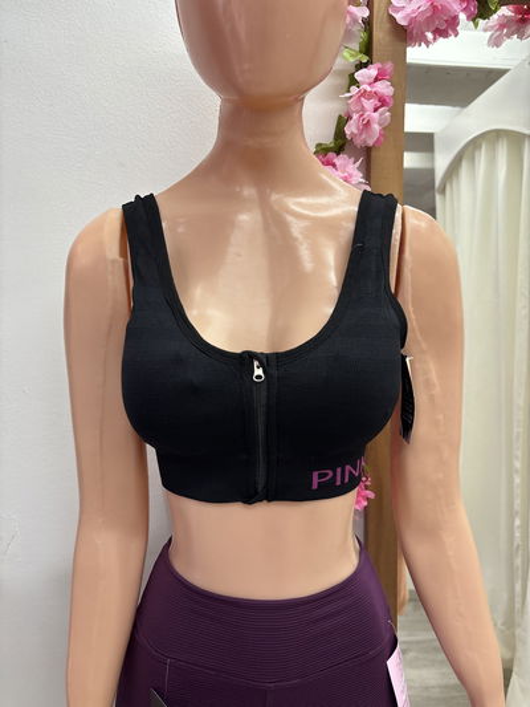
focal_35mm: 26
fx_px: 531
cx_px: 265
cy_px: 354
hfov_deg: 53.1
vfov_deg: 67.3
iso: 125
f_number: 1.6
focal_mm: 5.96
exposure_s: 1/100
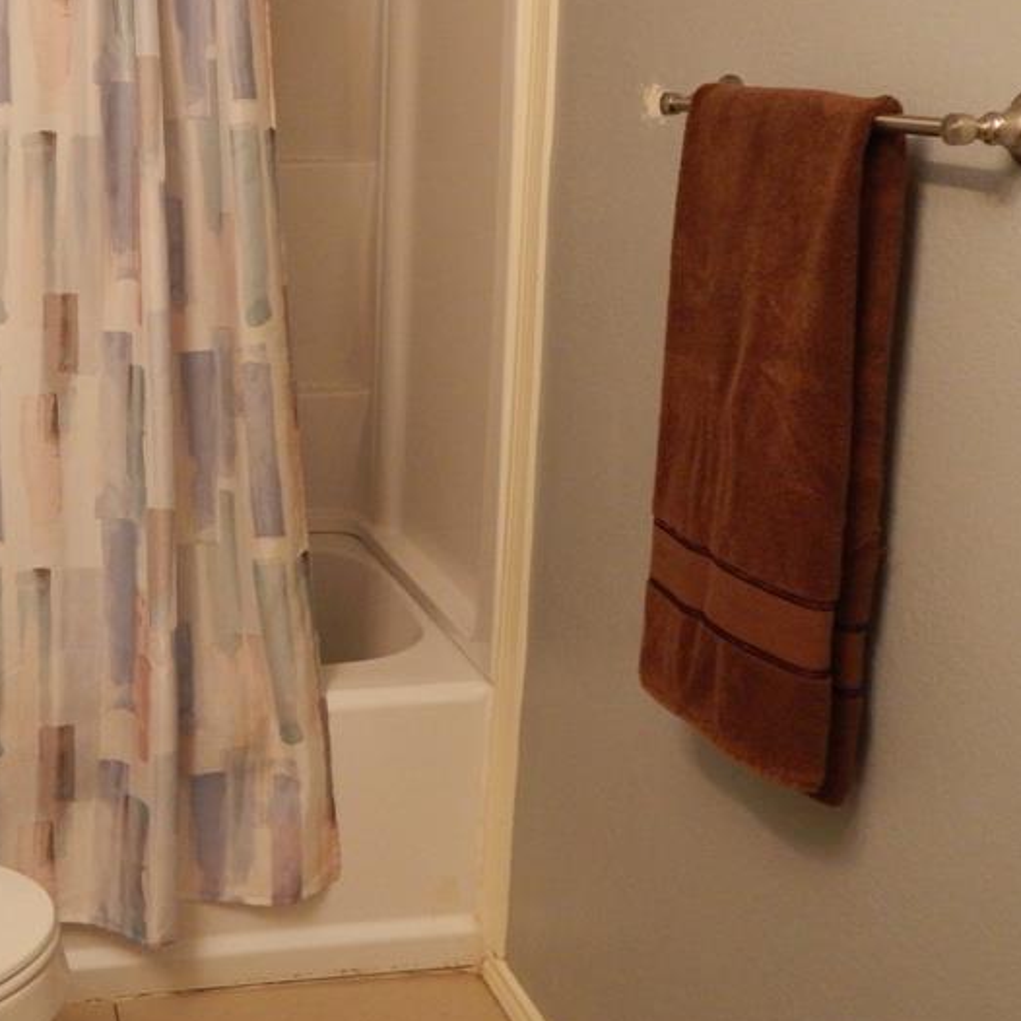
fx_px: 1435
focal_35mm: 43
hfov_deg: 37.1
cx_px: 142
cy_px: 301
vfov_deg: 38.5
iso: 400
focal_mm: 4.5
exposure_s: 1/25
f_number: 3.1
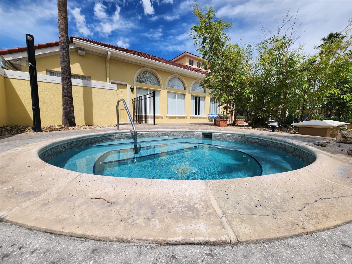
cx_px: 176
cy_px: 132
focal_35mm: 13
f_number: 2.2
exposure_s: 1/3211
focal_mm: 2.2
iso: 50
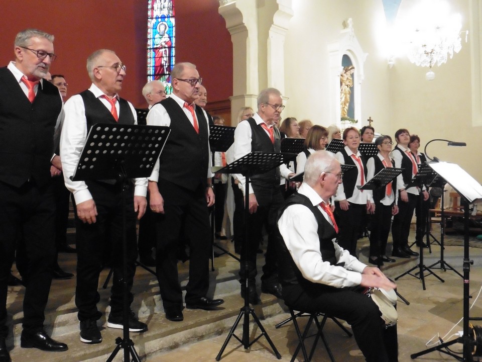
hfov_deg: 54.0
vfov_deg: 41.8
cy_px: 181
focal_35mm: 34
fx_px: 473
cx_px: 241
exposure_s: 1/30
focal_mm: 6.1
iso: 1250
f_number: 3.7
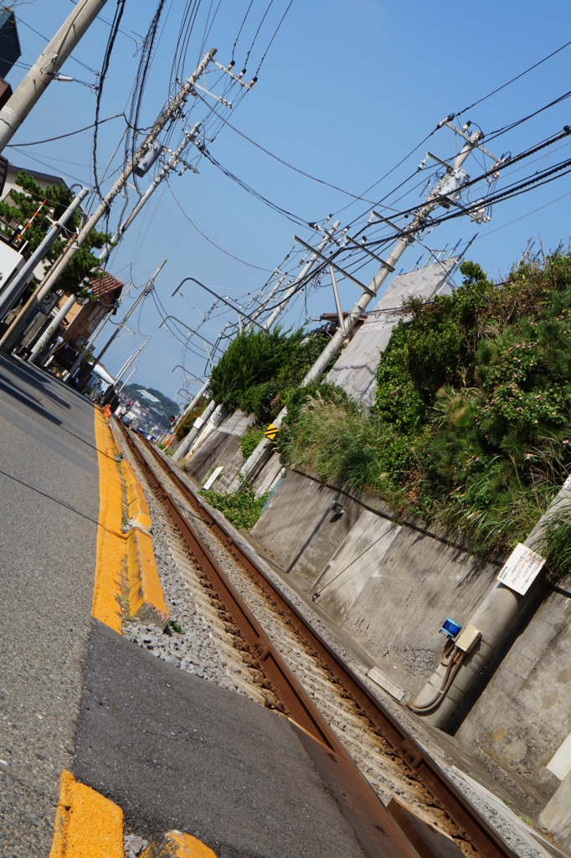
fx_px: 1785
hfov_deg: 18.2
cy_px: 429
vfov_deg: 27.0
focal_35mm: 75
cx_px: 286
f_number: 14
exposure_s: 1/100
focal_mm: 50
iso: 100
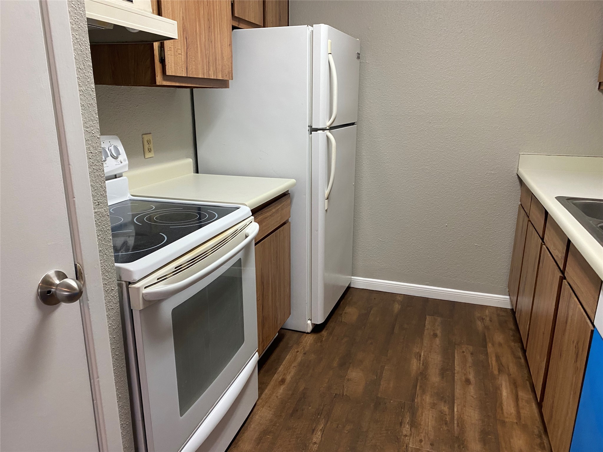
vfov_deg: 53.1
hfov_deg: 67.3
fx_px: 453
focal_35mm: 26
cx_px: 302
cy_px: 226
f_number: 1.8
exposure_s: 1/60
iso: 160
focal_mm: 4.25
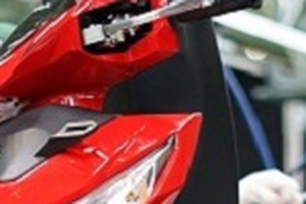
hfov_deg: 7.7
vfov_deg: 5.1
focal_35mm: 267
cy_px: 379
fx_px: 2269
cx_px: 155
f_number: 1.8
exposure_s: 1/100
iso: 800
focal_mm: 50
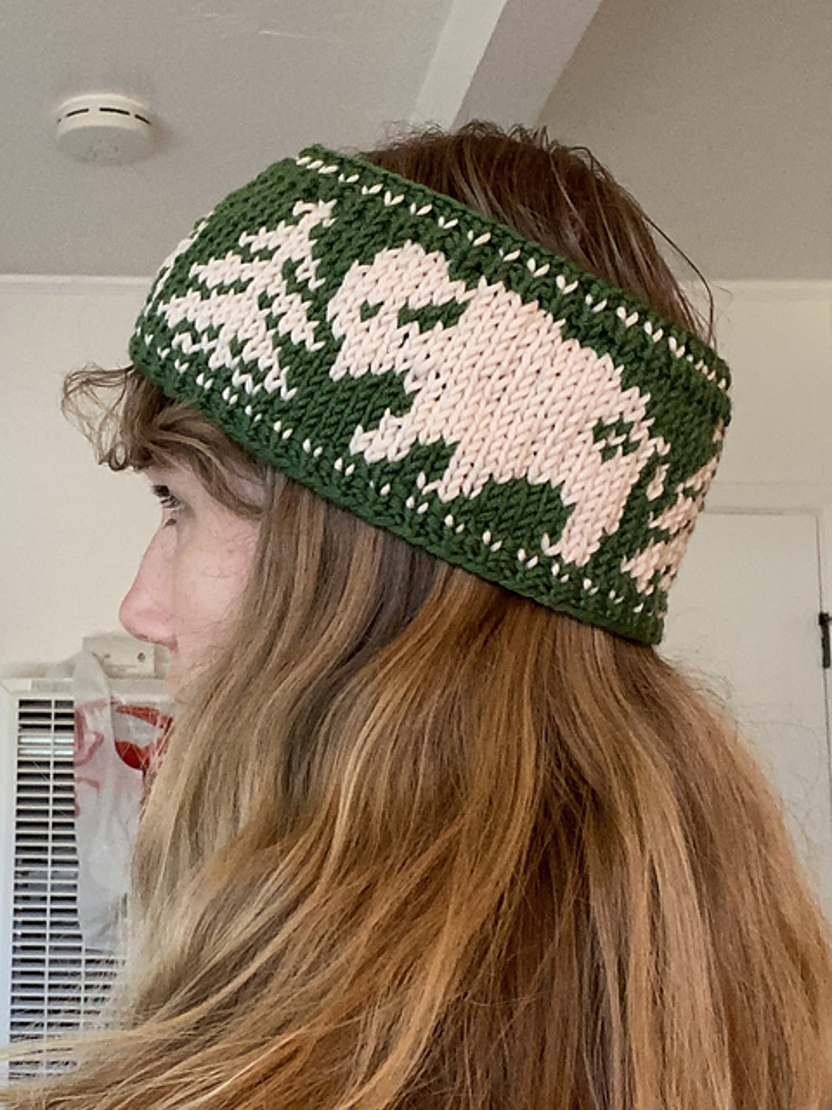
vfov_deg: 60.0
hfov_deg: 46.8
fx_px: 961
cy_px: 555
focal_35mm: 30
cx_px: 416
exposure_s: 1/60
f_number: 2.2
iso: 200
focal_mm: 2.71
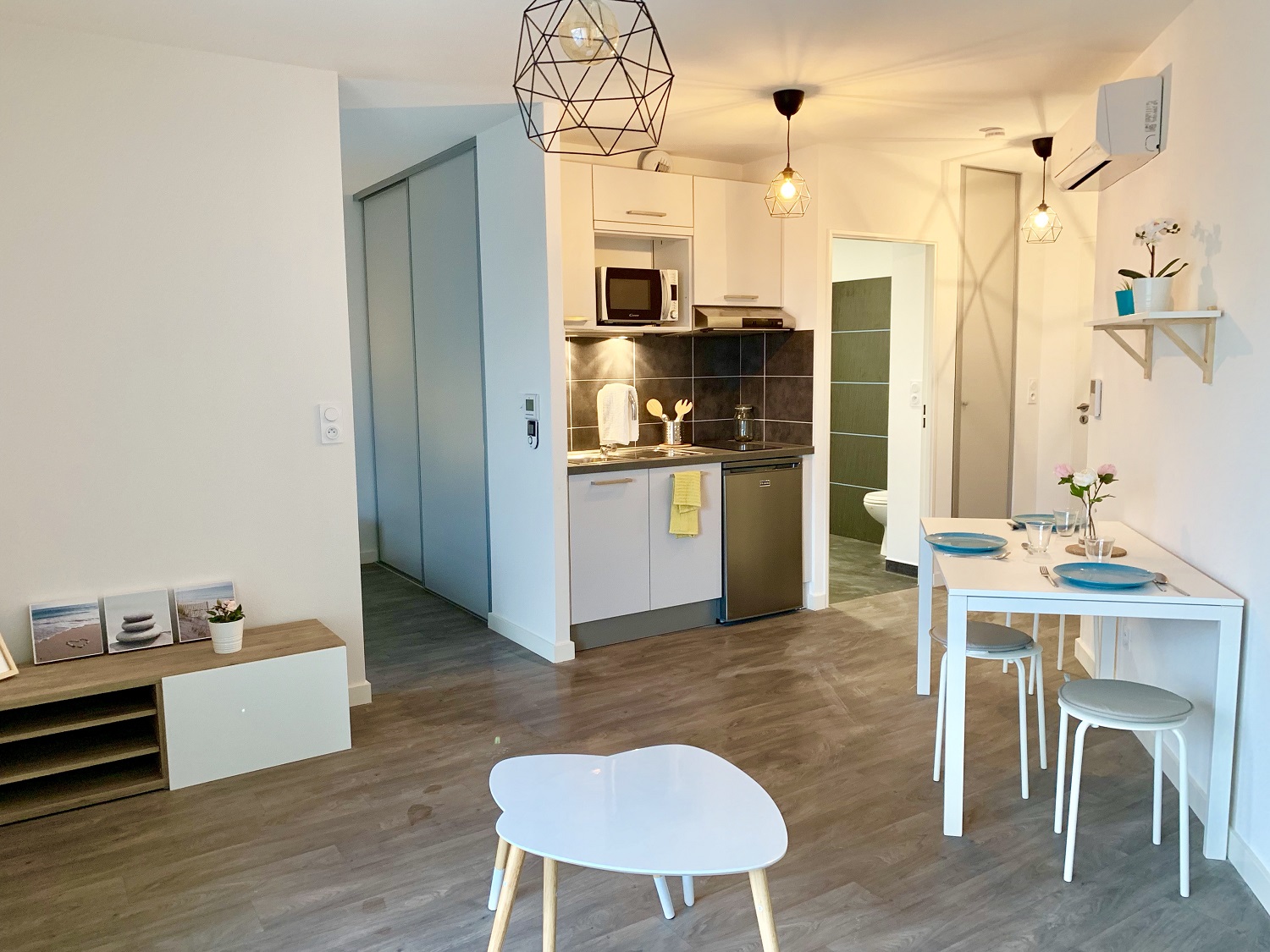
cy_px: 476
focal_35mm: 26
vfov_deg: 53.1
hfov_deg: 67.3
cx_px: 635
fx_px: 954
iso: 160
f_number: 1.8
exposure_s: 1/50
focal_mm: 4.25
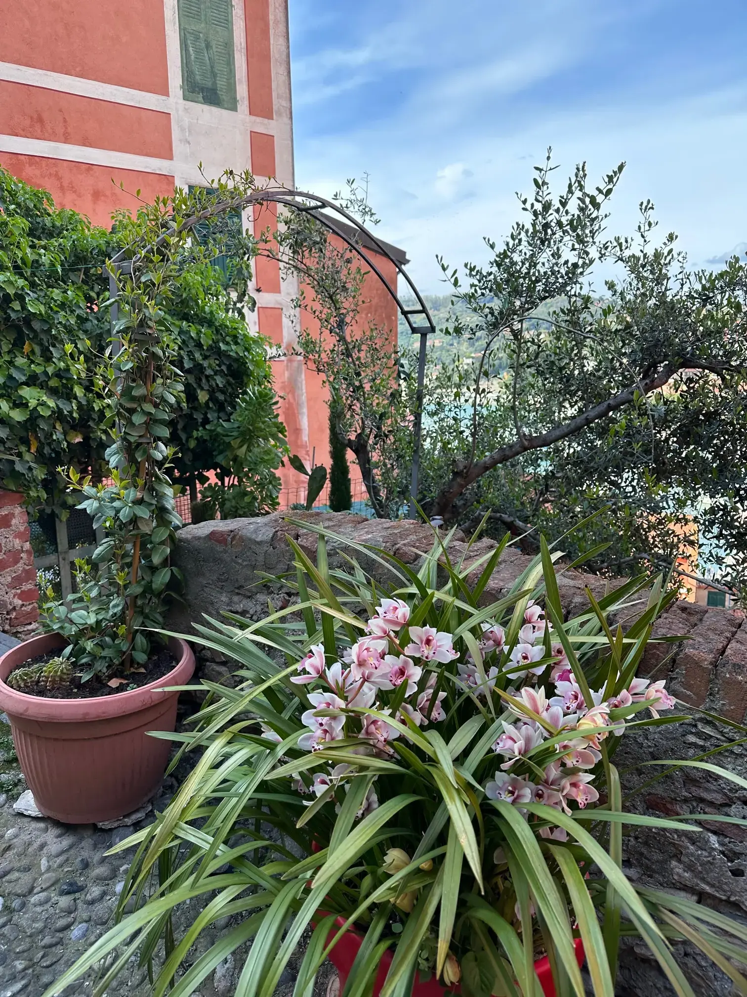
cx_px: 374
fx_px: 691
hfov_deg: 56.8
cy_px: 498
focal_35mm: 24
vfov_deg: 71.6
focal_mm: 6.86
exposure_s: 1/1062
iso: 80
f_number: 1.78
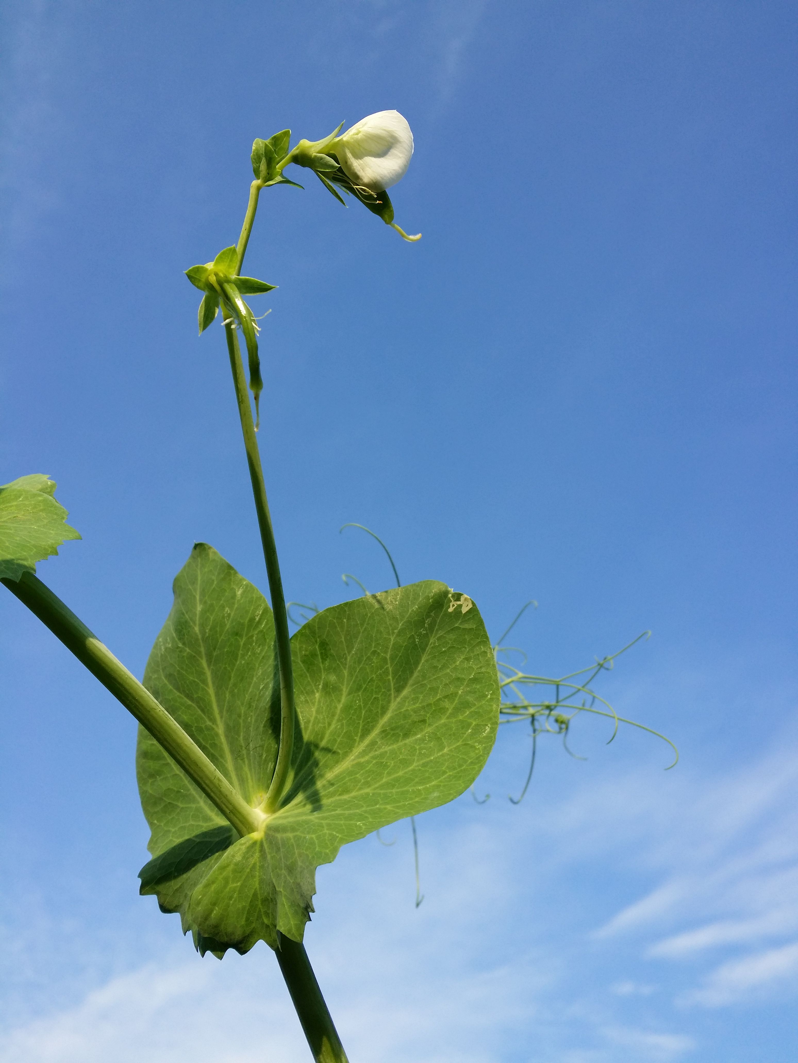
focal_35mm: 31
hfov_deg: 45.4
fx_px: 953
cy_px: 532
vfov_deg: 58.4
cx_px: 399
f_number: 2.2
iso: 50
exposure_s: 1/524
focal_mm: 4.13
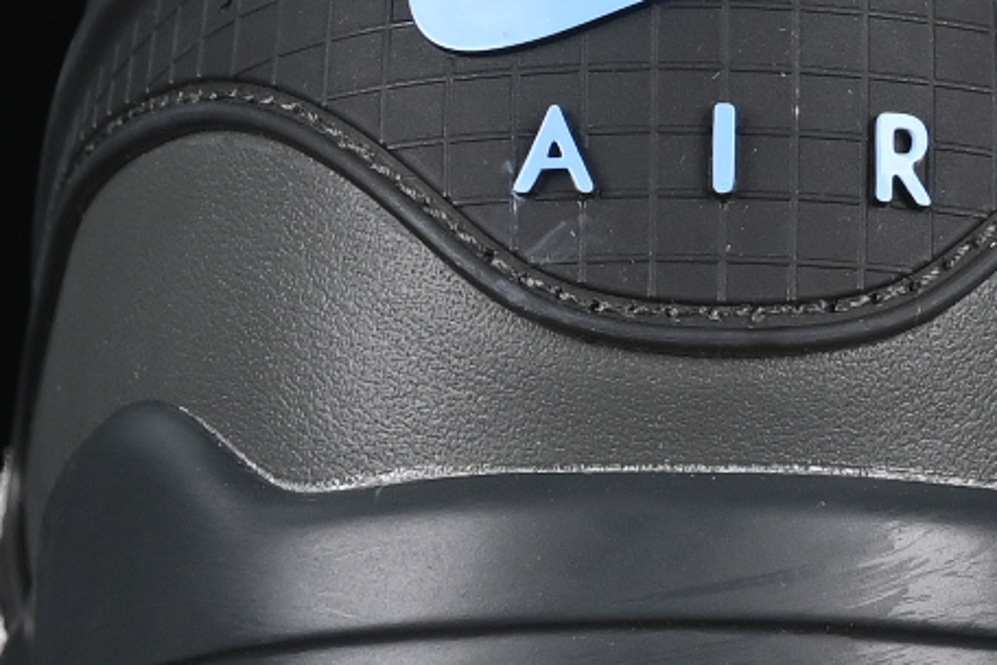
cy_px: -190
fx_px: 12683
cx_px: 1292
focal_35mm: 458
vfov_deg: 3.0
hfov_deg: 4.5
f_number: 6.3
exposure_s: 1/60
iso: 160
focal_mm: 50
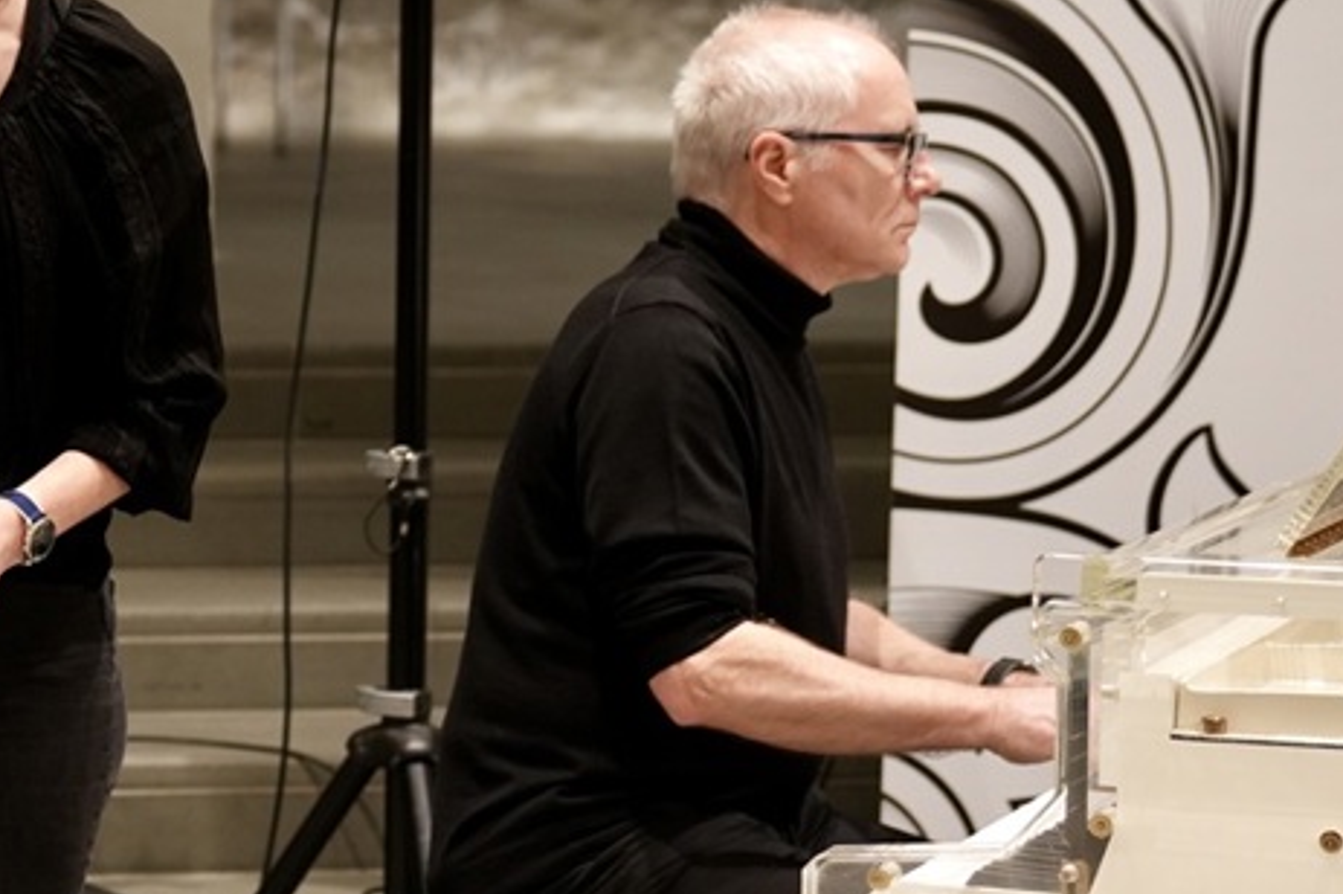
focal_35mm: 146
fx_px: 5443
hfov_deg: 13.9
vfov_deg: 9.4
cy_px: 592
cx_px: -6
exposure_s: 1/60
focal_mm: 52
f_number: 2.8
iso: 800
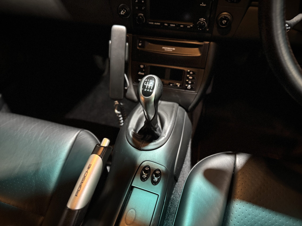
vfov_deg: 56.8
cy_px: 113
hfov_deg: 71.6
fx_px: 209
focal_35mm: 24
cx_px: 151
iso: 800
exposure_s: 1/25
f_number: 1.78
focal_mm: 6.76
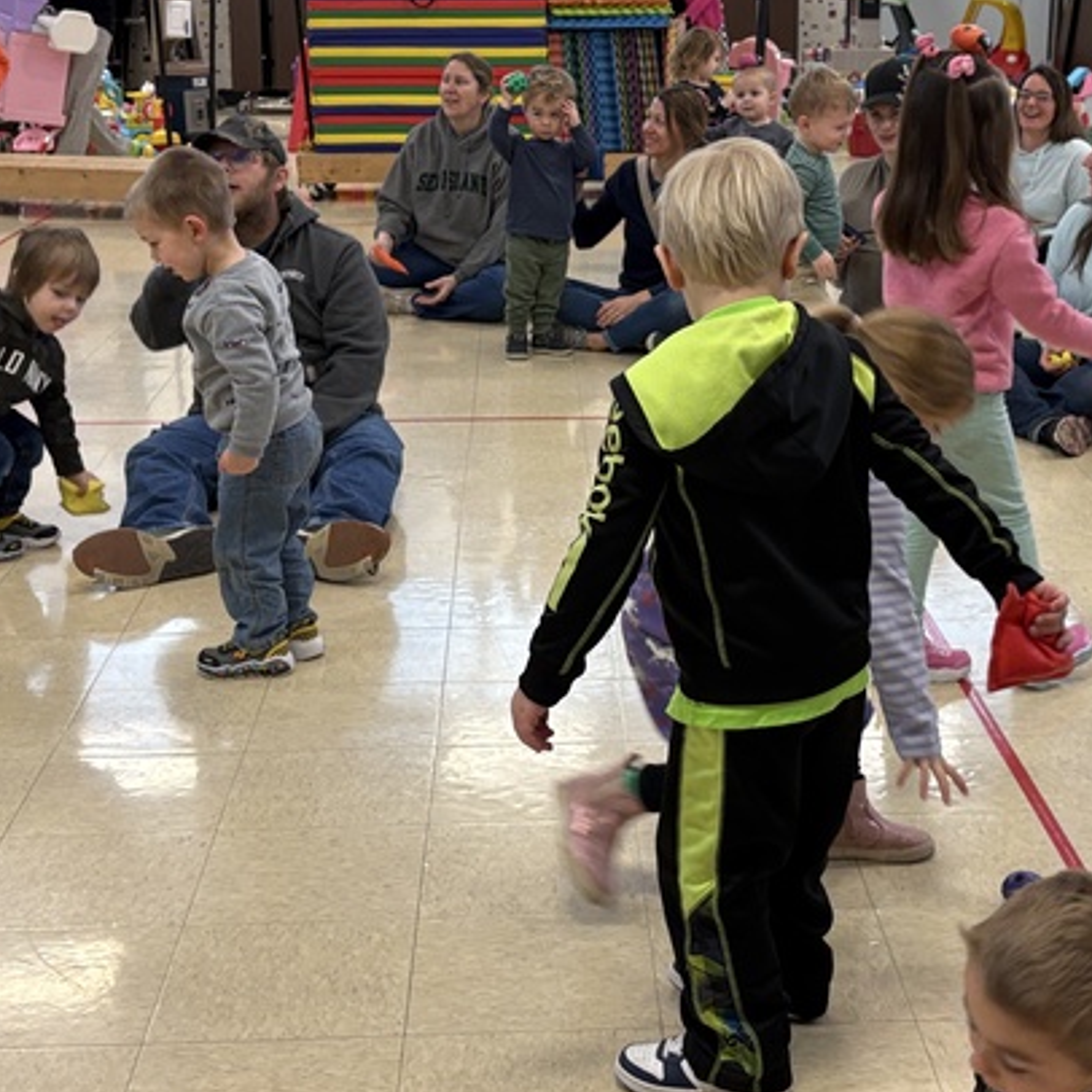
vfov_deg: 29.5
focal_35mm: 58
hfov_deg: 29.5
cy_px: 522
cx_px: 643
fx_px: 2070
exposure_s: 1/60
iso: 80
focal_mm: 5.96
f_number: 1.6
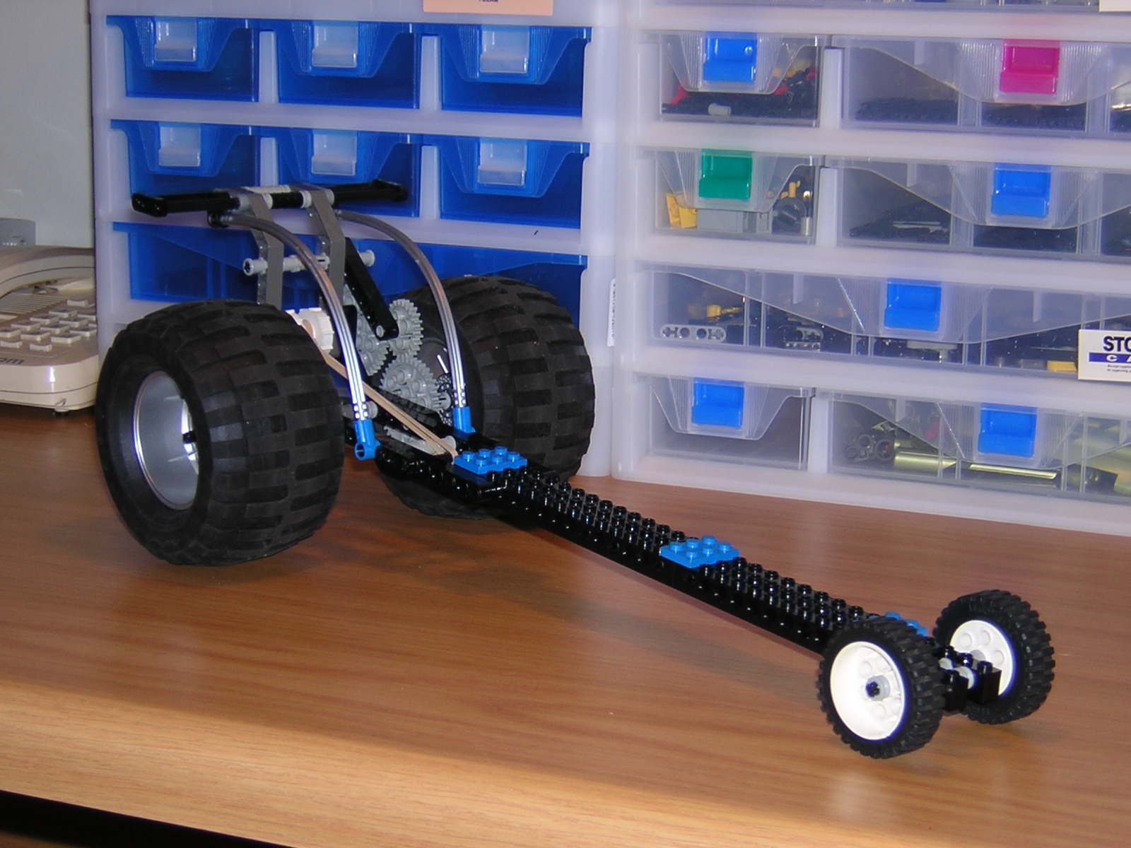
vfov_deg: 21.0
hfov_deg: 27.8
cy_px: 424
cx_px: 566
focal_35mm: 70
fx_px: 2287
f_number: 3.6
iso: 100
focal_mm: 9.1
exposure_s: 1/60.1
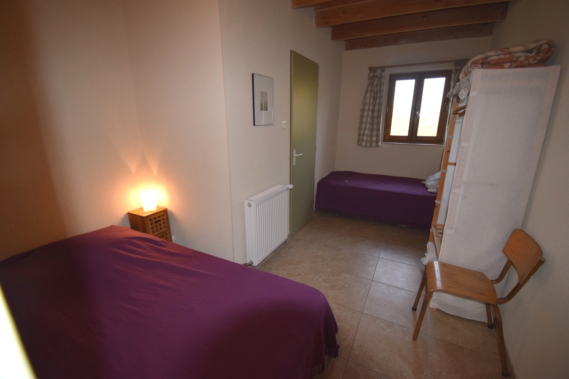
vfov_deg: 77.3
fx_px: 237
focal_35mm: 15
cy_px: 190
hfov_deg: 100.4
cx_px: 284
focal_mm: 10
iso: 800
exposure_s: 1/90
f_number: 4.8
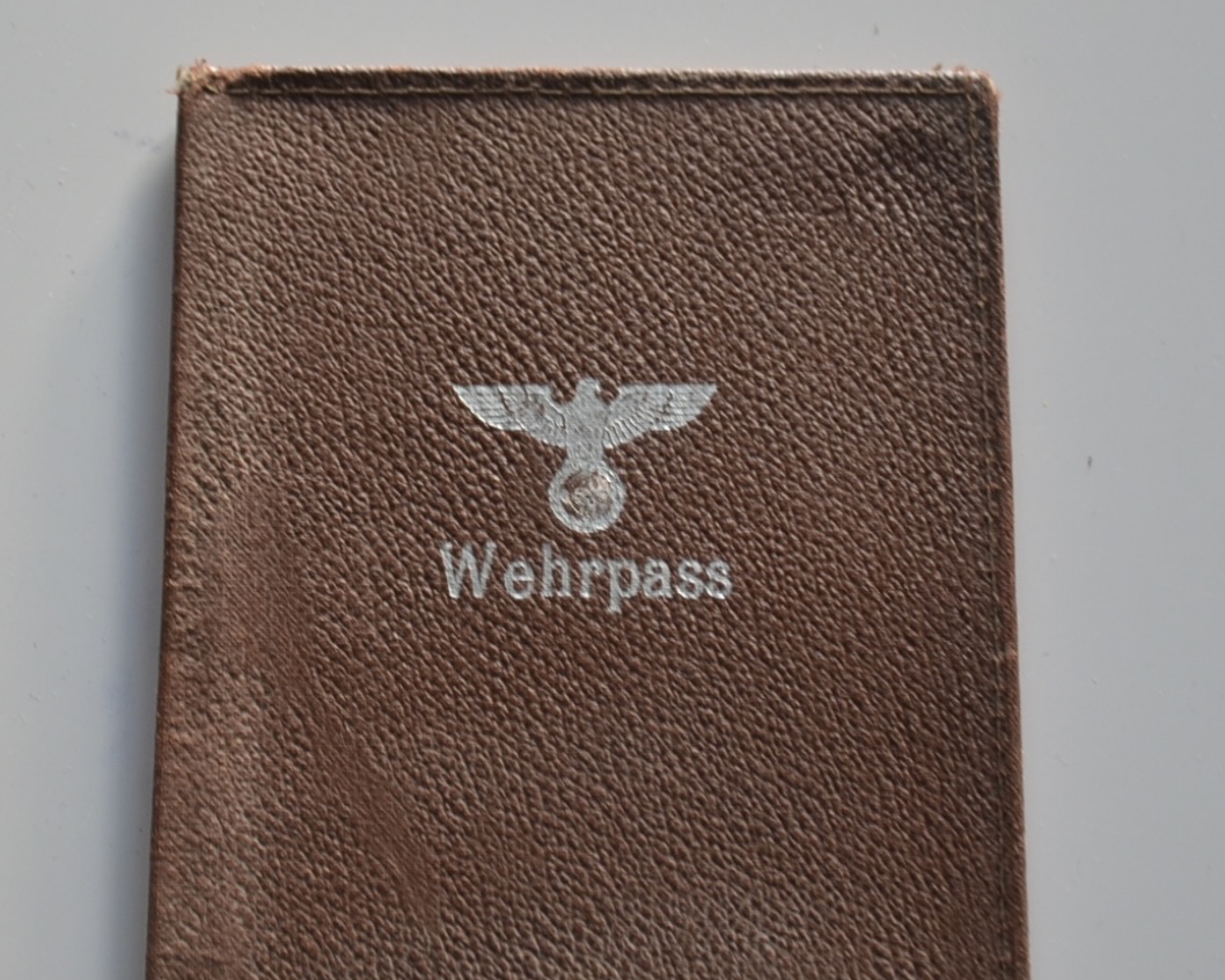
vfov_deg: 21.5
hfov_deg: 26.7
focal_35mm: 71
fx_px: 2574
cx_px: 519
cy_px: 599
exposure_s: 1/40
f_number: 4.2
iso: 400
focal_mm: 34
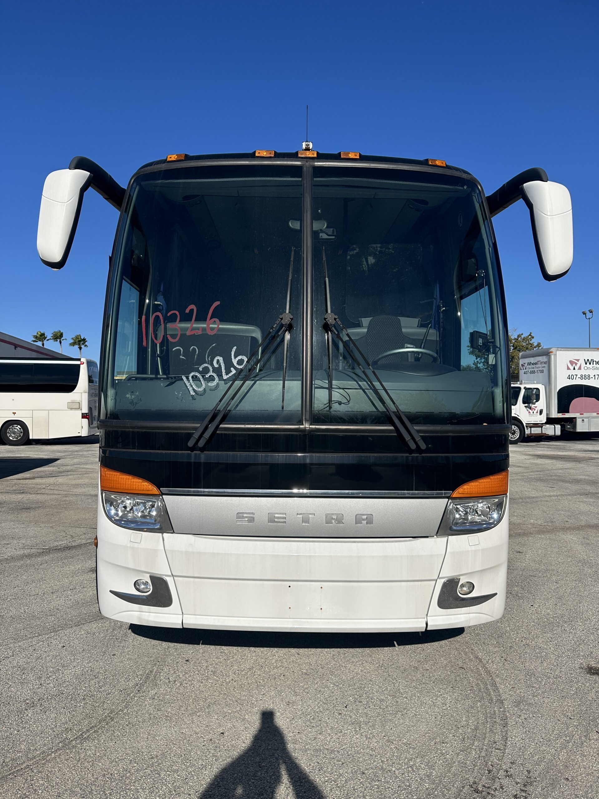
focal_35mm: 24
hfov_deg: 56.8
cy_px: 400
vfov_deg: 71.6
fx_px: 554
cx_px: 300
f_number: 1.78
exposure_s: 1/8929
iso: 80
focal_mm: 6.86
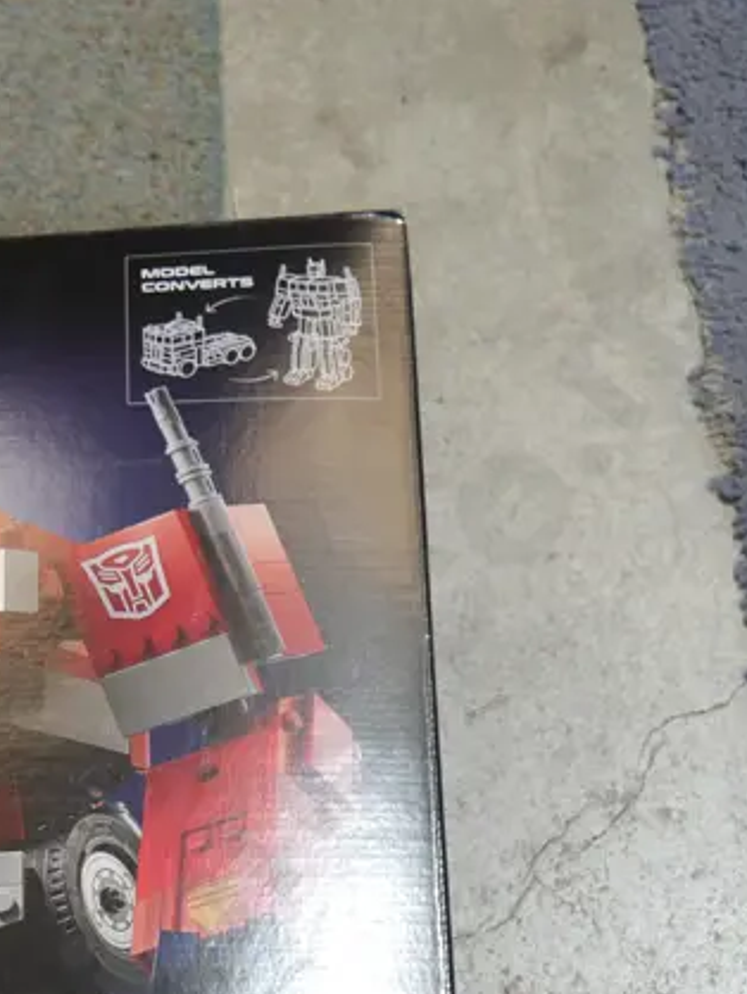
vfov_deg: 18.9
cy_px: 1210
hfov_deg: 14.8
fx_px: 2817
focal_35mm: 98
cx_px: -18
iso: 400
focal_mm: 20
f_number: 4.4
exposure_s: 1/60
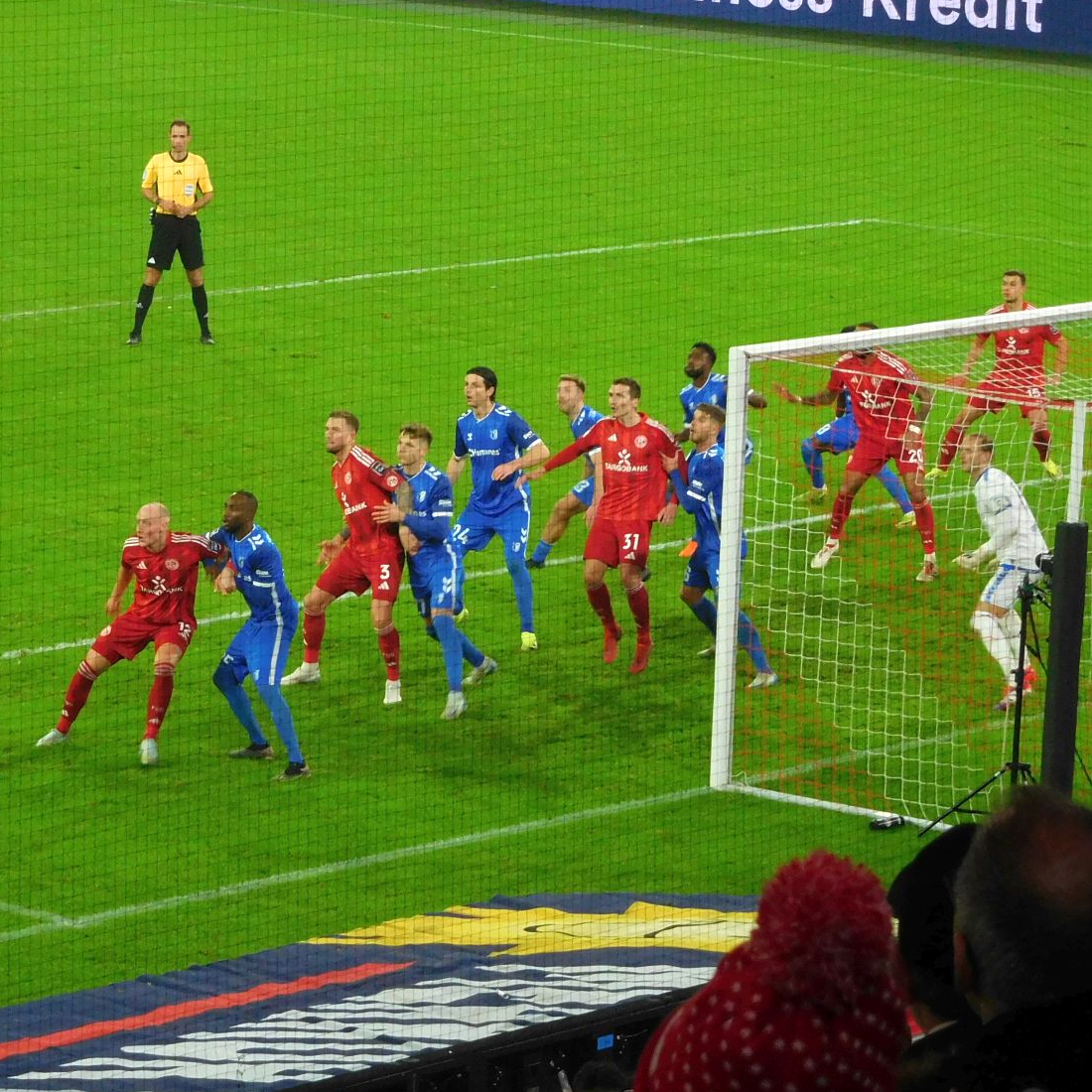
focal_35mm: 180
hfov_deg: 9.7
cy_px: 514
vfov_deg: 9.7
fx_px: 6424
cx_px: 419
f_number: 4.9
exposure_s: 1/125
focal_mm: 20
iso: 400
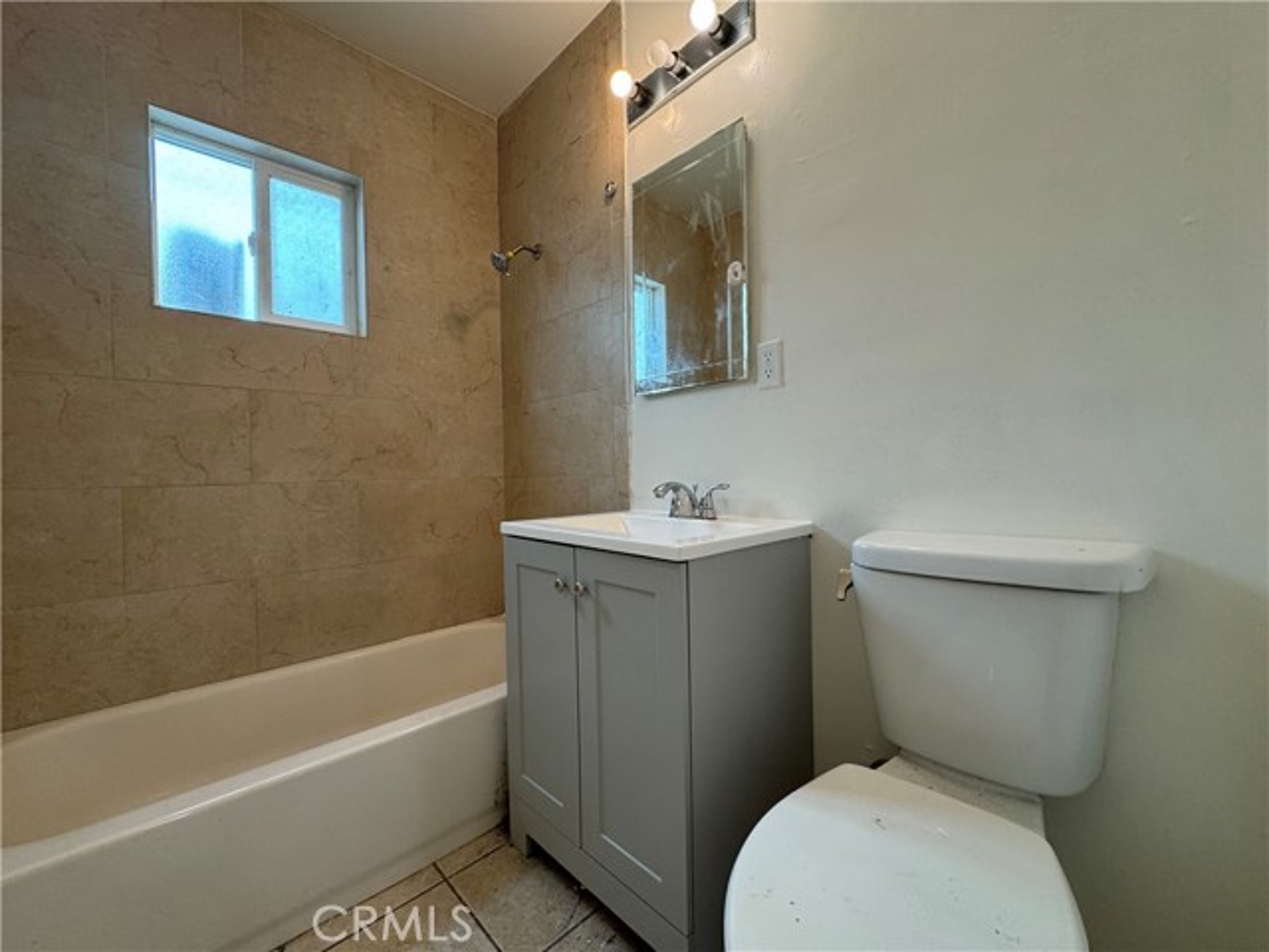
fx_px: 513
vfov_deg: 85.7
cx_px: 634
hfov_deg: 102.1
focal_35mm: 14
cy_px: 476
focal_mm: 2.22
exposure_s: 1/120
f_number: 2.2
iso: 200
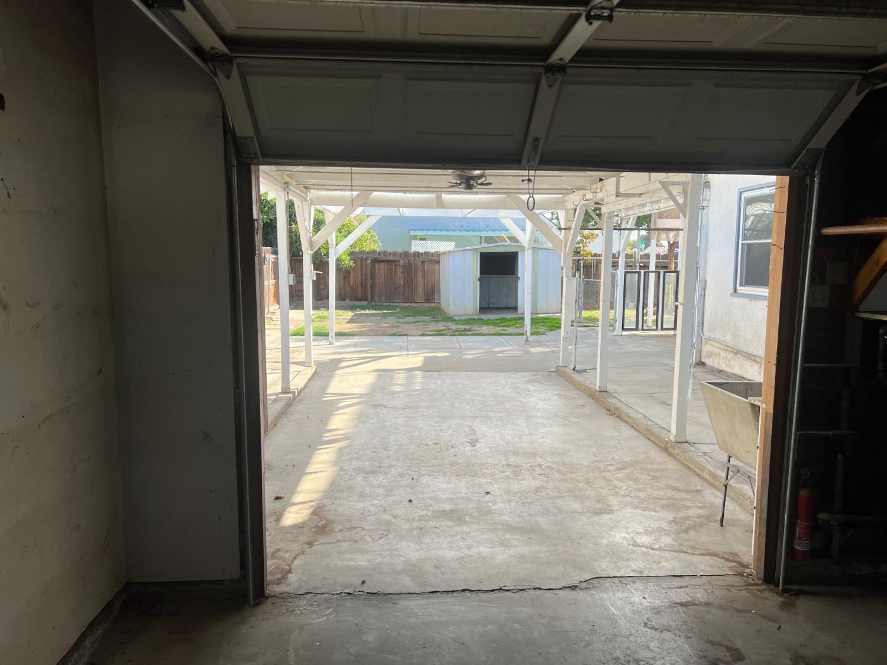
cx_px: 444
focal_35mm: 26
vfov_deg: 53.1
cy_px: 332
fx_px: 666
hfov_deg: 67.3
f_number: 1.5
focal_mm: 5.7
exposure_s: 1/769
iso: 50
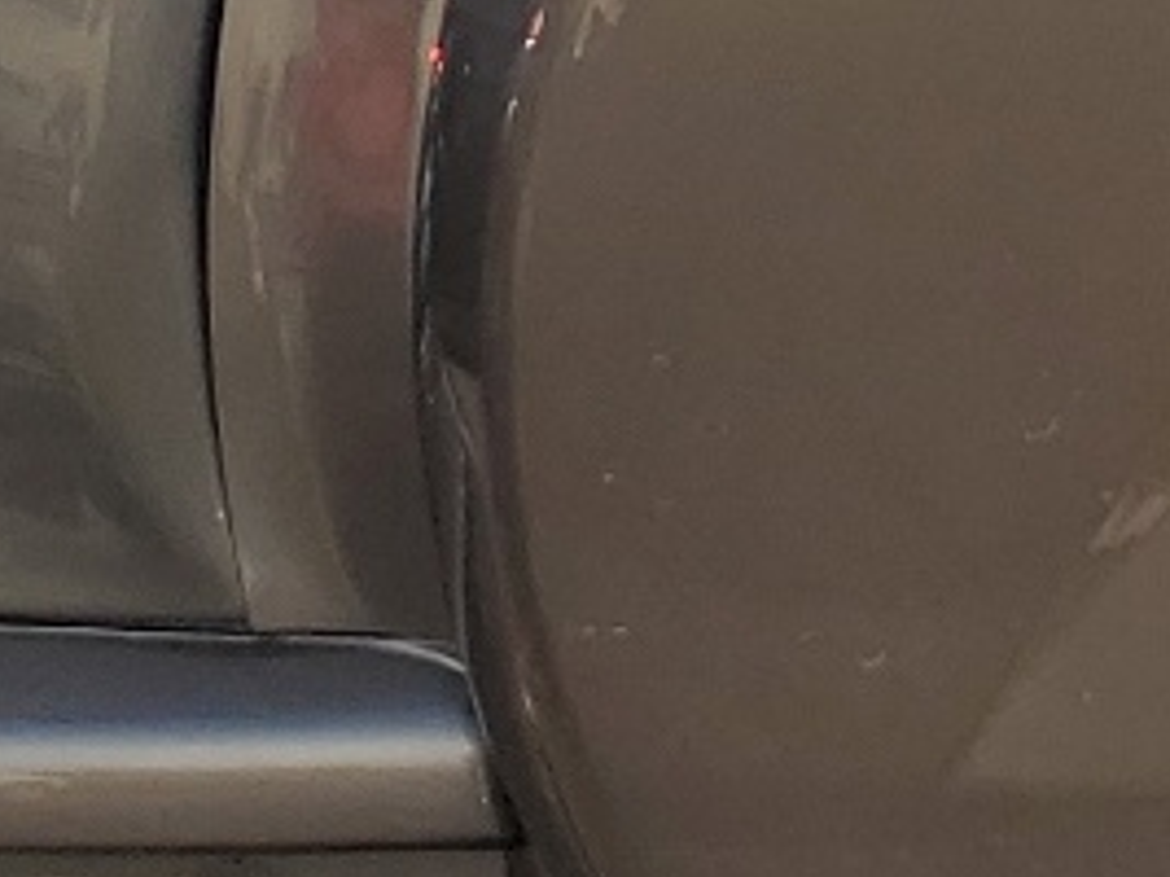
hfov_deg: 12.3
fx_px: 5270
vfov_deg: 9.4
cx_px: 1525
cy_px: -184
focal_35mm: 156
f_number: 1.5
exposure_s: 1/667
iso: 50
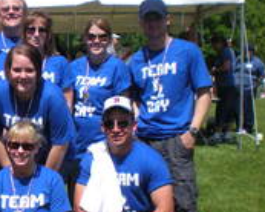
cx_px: -4
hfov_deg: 21.9
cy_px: 153
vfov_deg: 18.2
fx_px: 658
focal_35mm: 84
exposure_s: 1/489
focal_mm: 6.3
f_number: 4.6
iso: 64
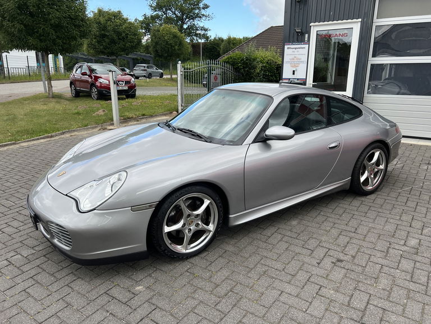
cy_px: 162
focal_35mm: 26
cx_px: 216
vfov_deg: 53.1
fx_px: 324
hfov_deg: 67.3
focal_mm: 5.7
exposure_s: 1/1029
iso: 50
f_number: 1.5
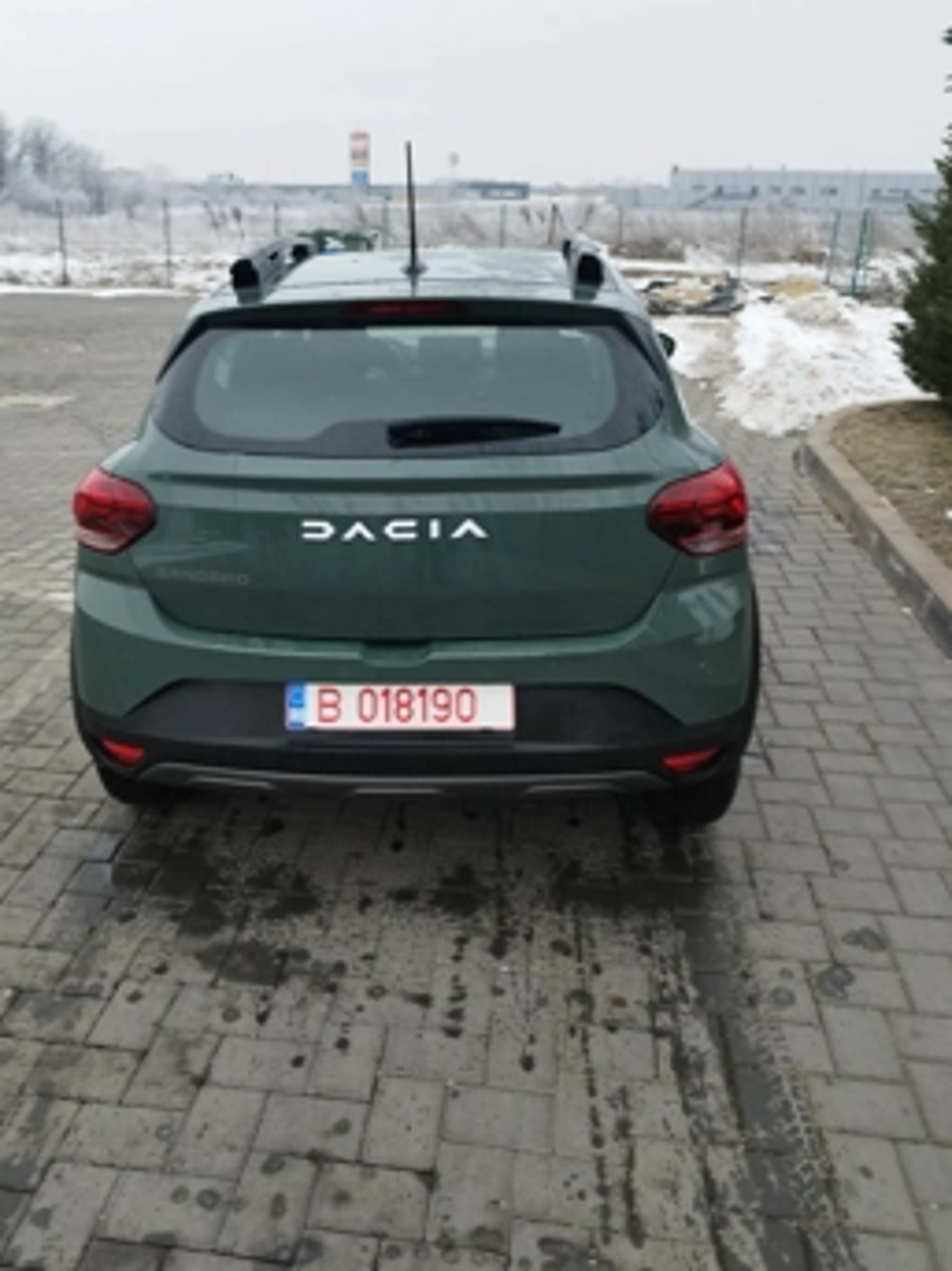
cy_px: 560
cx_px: 404
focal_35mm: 28
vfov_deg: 63.3
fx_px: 1027
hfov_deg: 49.5
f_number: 1.89
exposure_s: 1/334
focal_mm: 5.89
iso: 50
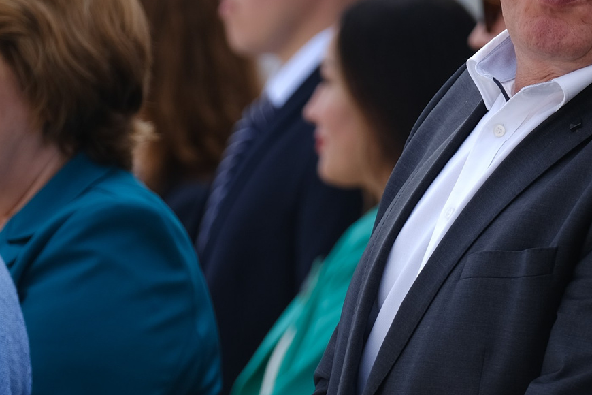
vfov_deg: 2.4
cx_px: 408
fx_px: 9389
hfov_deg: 3.6
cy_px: 92
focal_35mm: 571
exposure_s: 1/550
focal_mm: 129.2
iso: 80
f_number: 2.8
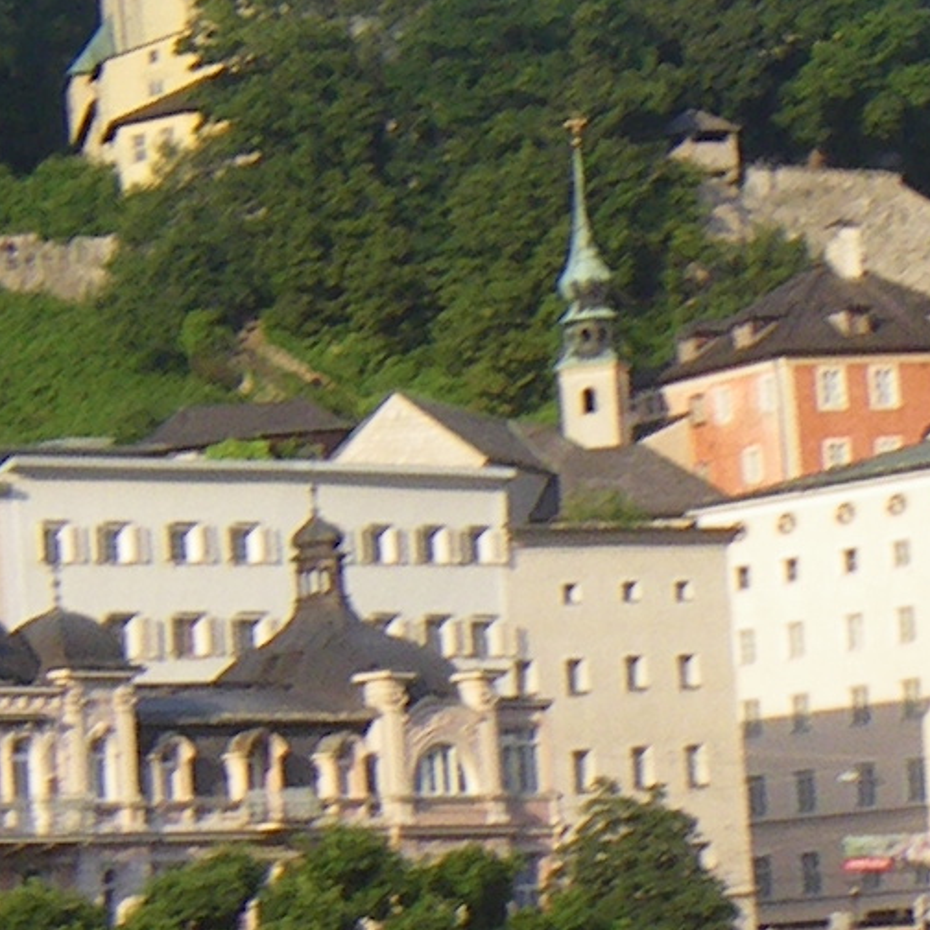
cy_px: 1063
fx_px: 5441
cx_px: -1764
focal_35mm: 179
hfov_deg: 8.4
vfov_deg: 9.7
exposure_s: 1/160
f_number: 4.2
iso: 50
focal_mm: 5
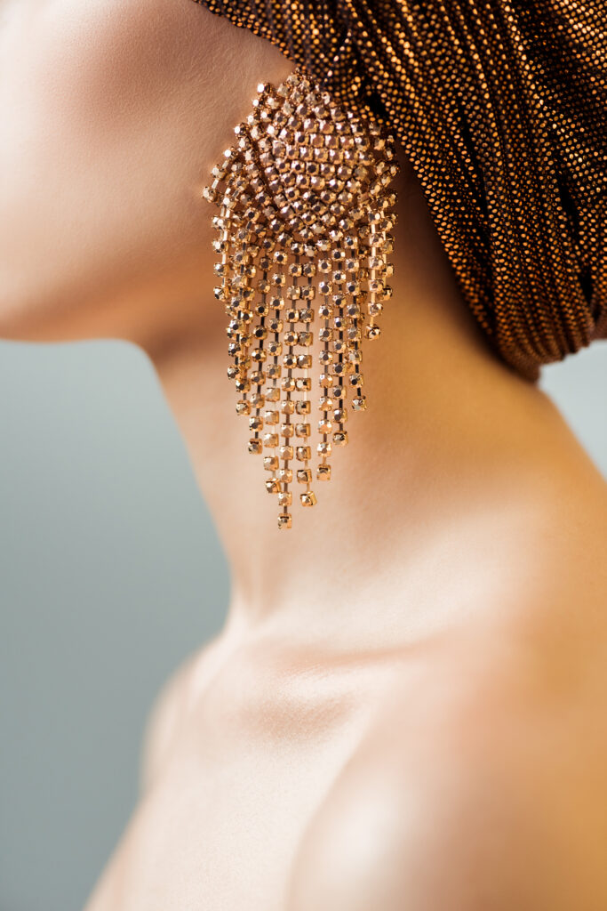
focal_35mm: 105
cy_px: 456
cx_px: 304
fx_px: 2655
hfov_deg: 13.0
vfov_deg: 19.5
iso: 500
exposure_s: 1/250
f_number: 4.5
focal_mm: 105
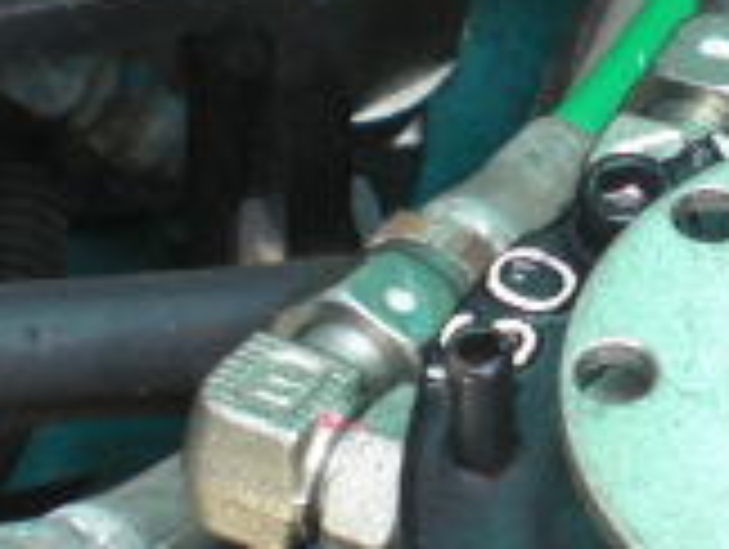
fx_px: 3164
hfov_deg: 12.7
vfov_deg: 9.9
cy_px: 410
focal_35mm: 150
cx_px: 932
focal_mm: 6.3
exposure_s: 1/60
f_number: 3.1
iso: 200
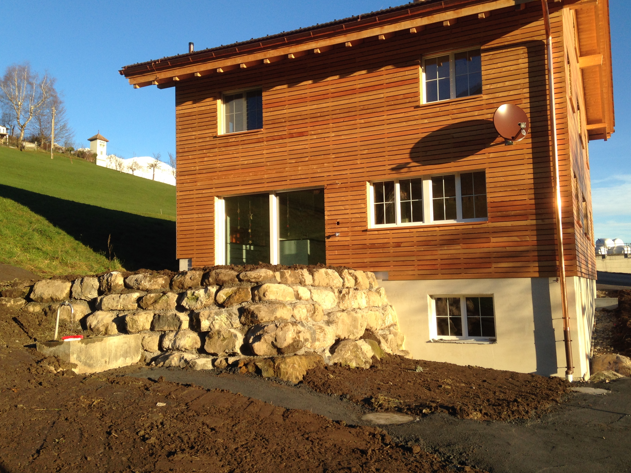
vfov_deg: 40.7
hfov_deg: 52.6
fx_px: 638
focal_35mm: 35
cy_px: 226
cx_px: 327
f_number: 2.4
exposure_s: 1/686
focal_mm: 4.12
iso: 50
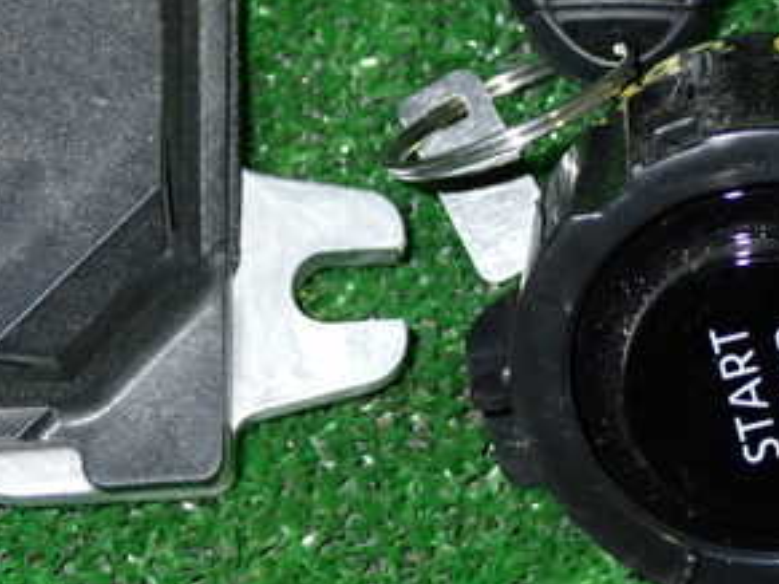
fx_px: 2182
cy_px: 13
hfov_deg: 19.9
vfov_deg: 15.0
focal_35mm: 97
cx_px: 699
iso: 400
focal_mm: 8.4
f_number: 9
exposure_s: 1/50
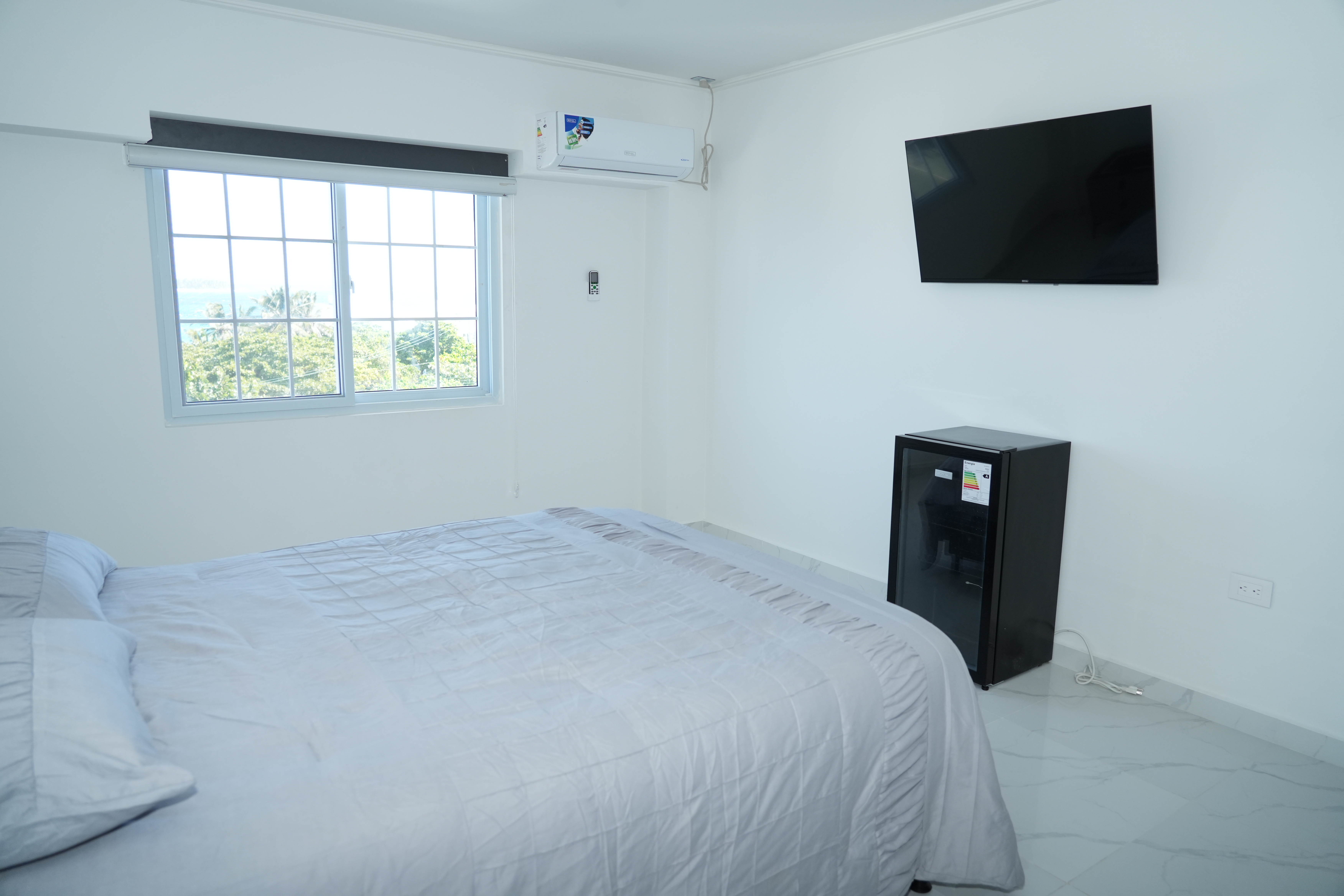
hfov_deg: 73.7
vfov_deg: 53.1
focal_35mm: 24
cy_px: 448
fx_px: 896
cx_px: 672
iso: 1000
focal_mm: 24
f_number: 4
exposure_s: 1/640
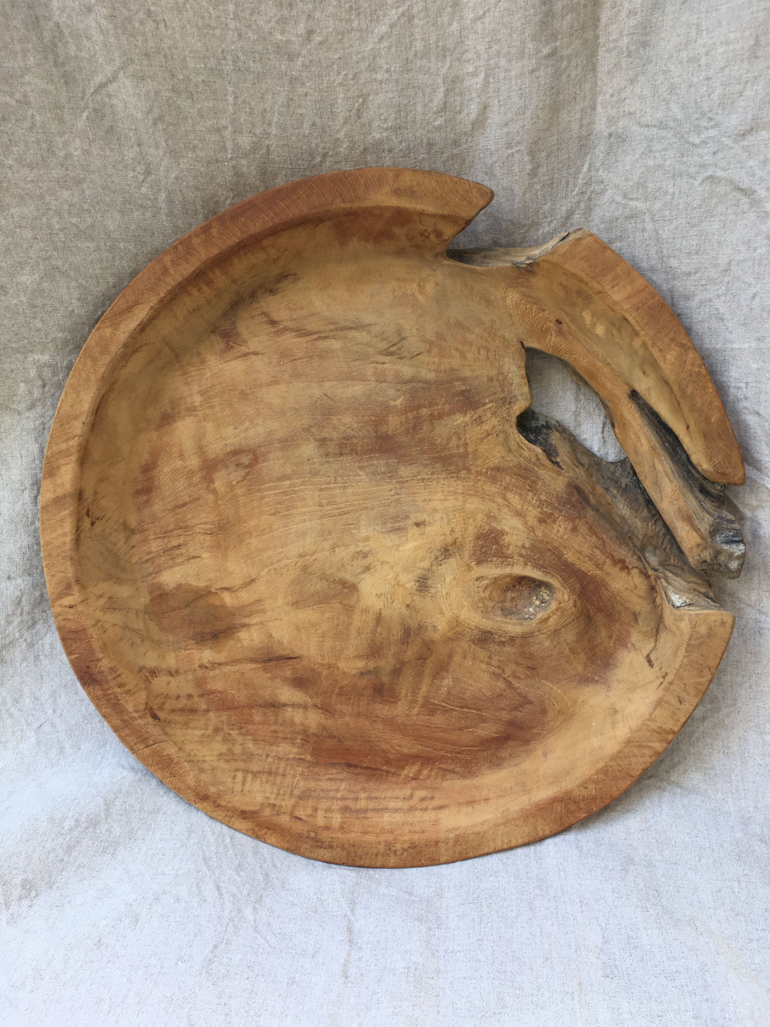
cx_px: 385
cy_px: 514
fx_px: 860
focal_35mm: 29
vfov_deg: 61.7
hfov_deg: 48.2
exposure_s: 1/50
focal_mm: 4.15
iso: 32
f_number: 2.2
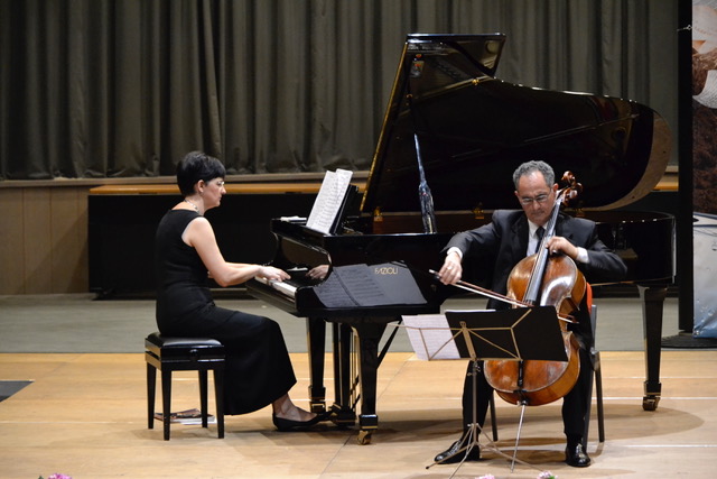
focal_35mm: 174
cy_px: 240
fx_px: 3466
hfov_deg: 11.8
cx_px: 358
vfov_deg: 7.9
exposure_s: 1/40
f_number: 4.8
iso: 3200
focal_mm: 116
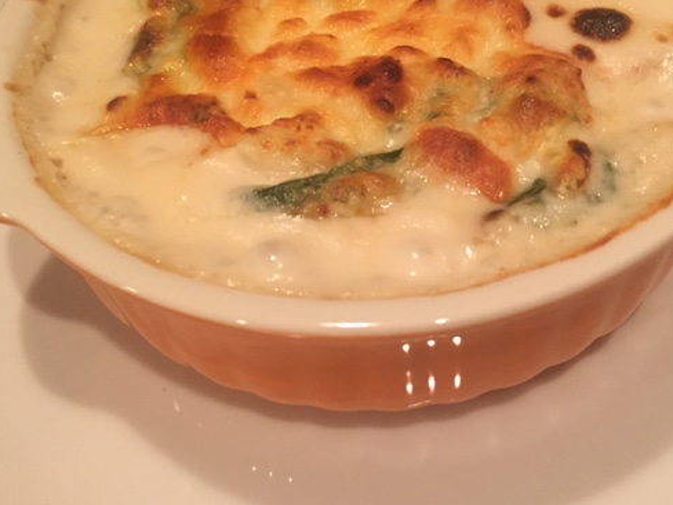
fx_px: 739
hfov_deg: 48.8
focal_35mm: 38
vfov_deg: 37.5
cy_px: 197
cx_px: 393
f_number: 2.2
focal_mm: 4.15
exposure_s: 1/33
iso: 250
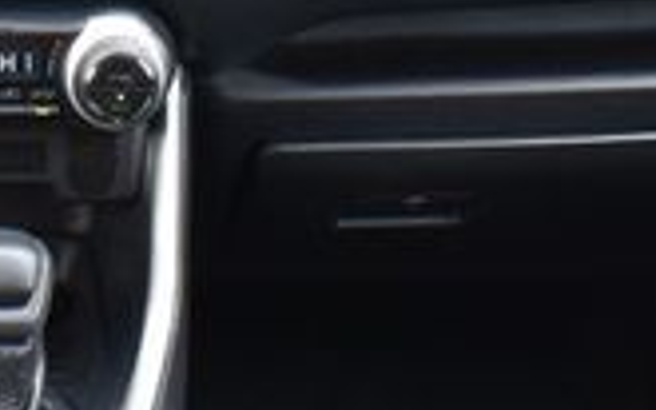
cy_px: -203
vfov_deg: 11.7
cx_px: -44
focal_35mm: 107
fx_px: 1912
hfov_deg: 18.8
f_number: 7.1
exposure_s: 1/30
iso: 400
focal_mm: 18
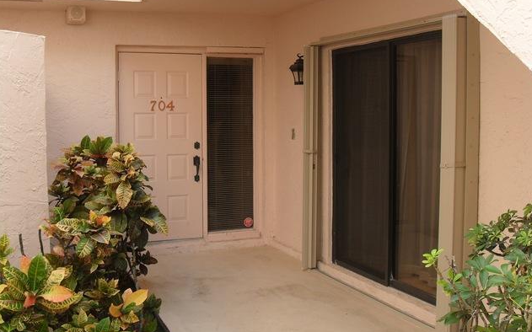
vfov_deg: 29.8
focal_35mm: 43
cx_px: 266
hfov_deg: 46.2
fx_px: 623
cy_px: 139
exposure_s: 1/125
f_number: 3
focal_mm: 7
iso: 100
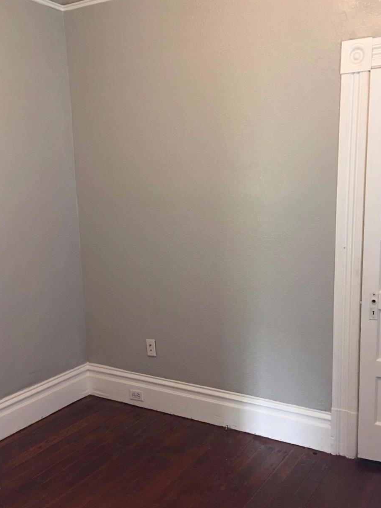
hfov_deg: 39.6
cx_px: 201
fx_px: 528
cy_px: 287
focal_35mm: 36
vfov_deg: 51.2
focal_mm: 4.15
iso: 100
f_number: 2.2
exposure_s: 1/8
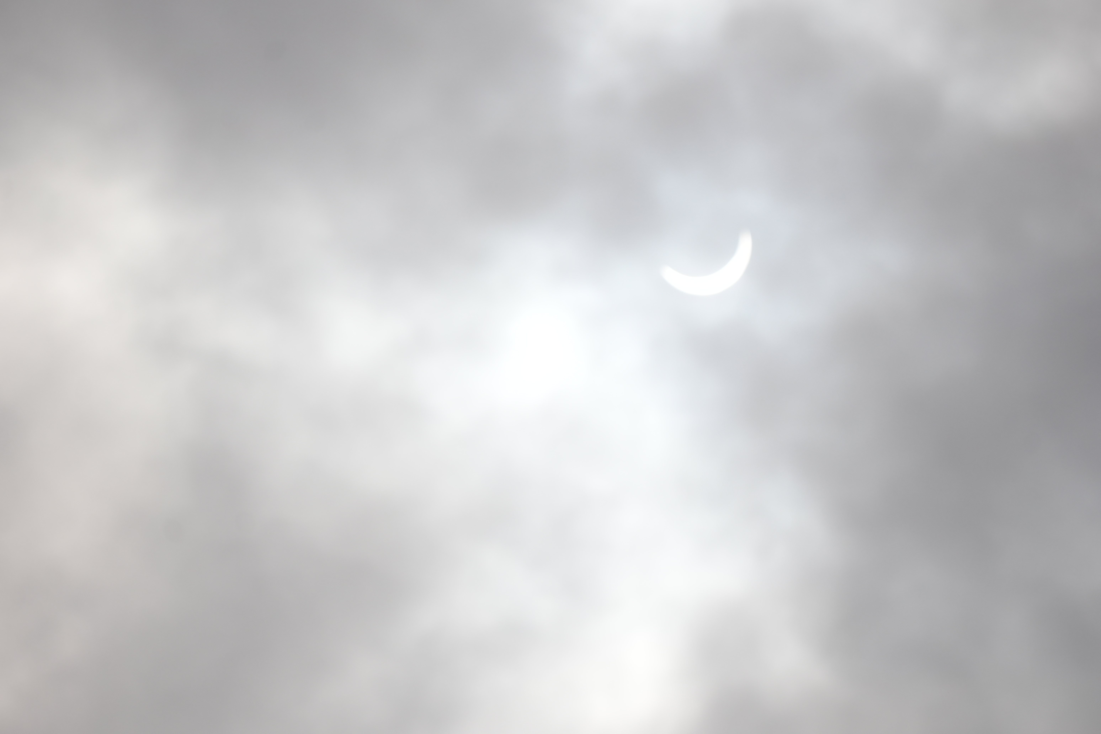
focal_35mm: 315
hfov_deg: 6.5
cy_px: 367
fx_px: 9633
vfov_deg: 4.4
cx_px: 550
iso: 640
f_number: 6.3
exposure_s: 1/400
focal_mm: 210
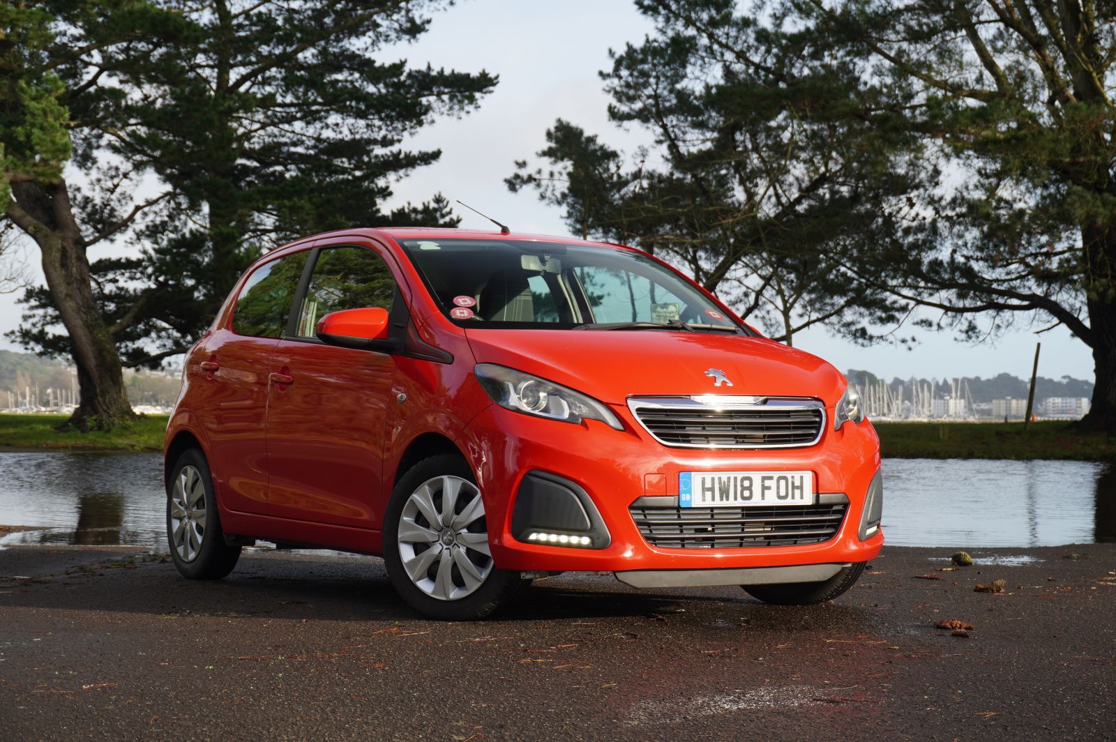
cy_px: 371
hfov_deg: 30.5
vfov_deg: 20.6
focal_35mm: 66
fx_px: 2044
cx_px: 558
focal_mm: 44
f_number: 6.3
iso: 100
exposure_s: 1/100
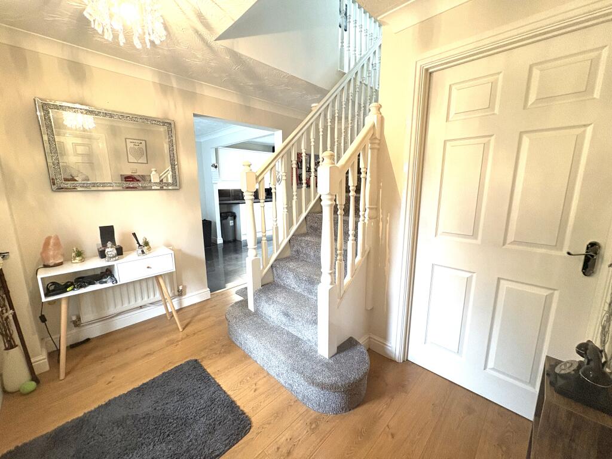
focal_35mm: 14
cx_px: 306
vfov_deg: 85.7
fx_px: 248
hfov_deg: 102.1
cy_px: 230
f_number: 2.2
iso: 250
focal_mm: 2.22
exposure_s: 1/50
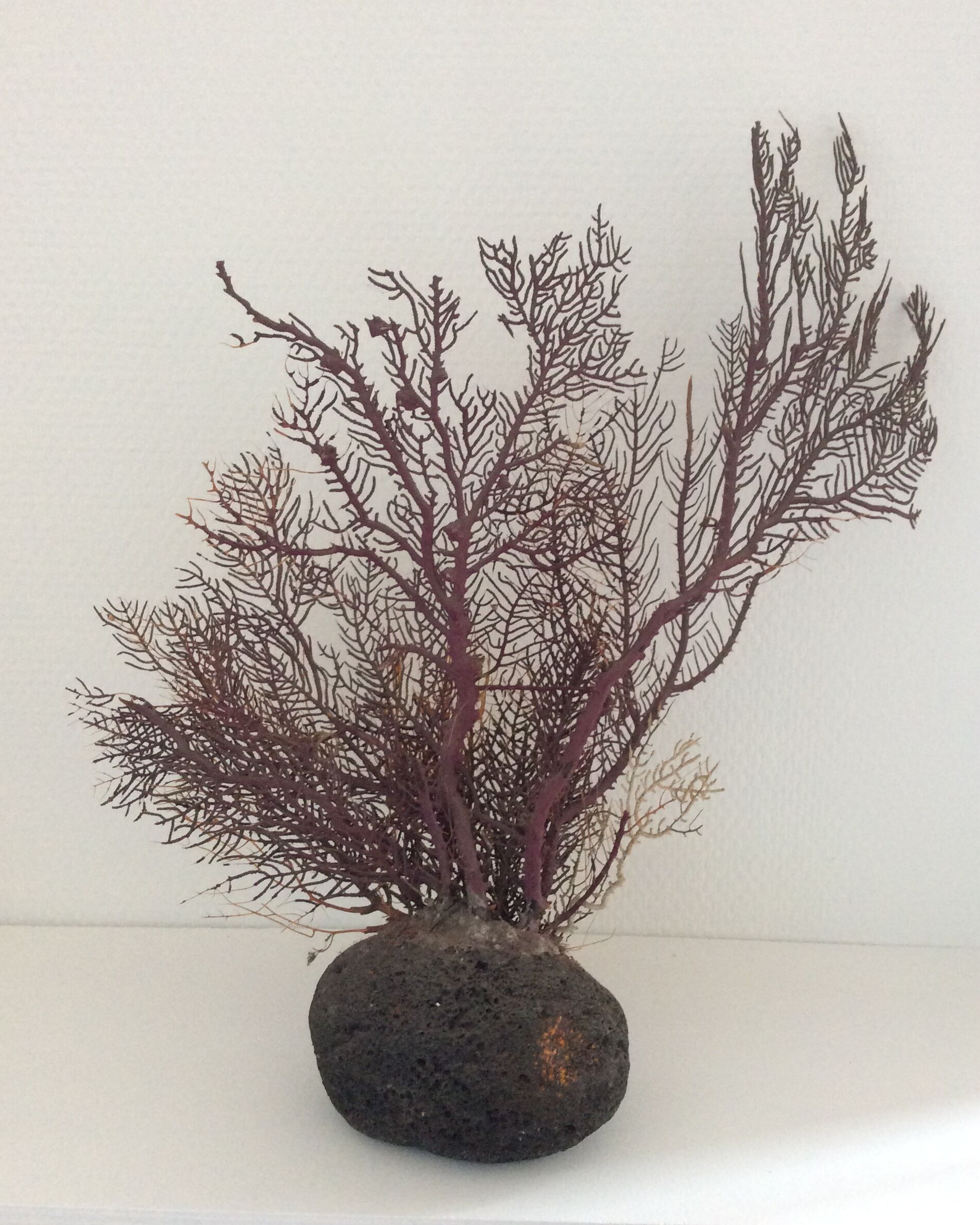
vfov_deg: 52.8
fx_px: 1233
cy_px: 601
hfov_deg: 43.4
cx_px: 486
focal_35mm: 34
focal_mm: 3.3
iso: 125
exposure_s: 1/25
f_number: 2.4
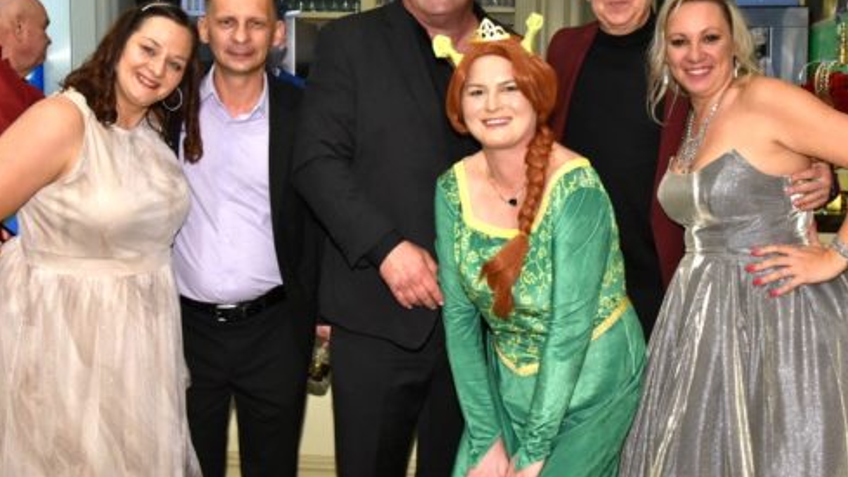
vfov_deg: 24.9
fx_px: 1079
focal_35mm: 48
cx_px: 432
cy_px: 183
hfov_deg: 42.9
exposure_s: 1/60
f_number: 6.3
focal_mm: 35
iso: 1600
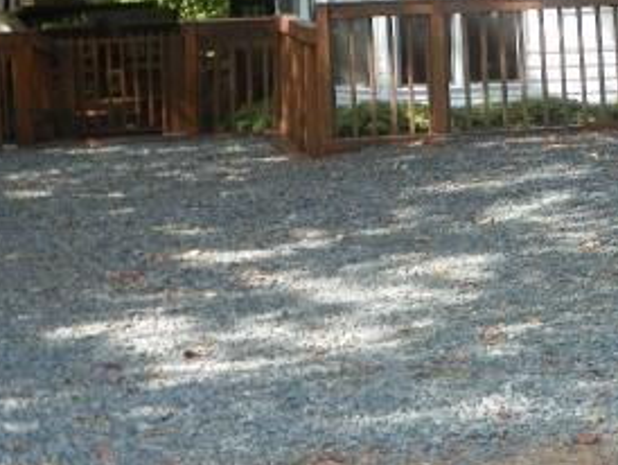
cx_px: 397
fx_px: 1626
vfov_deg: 15.9
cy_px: 0
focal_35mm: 91
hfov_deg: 21.5
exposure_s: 1/160
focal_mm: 6.9
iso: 80
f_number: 3.2
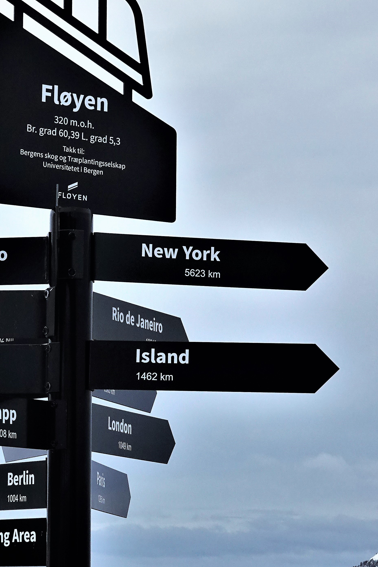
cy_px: 323
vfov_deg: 20.6
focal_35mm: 99
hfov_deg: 13.7
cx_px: 69
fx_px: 1560
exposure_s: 1/200
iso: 400
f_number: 8
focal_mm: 20.49
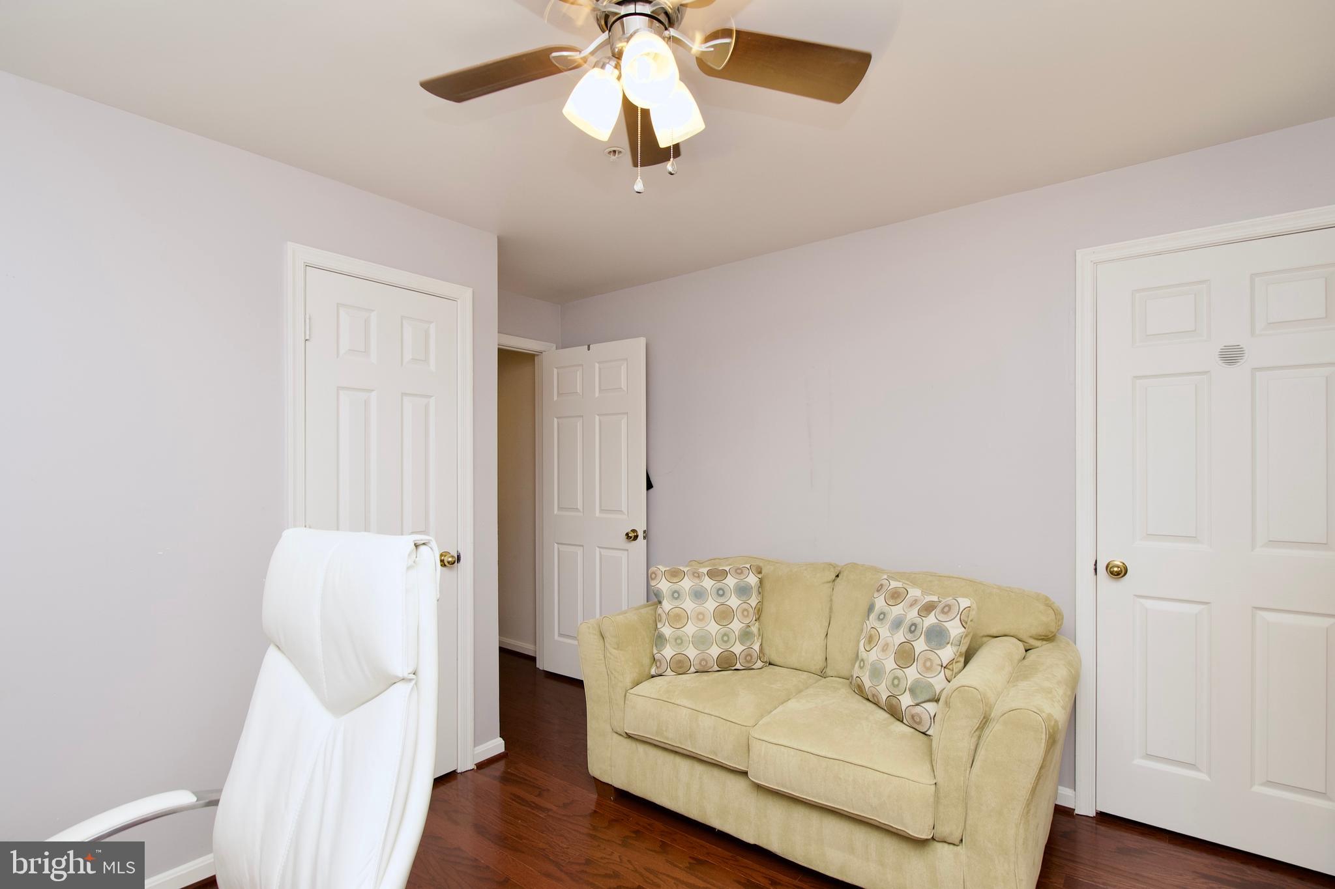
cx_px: 668
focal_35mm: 16
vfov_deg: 73.7
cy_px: 444
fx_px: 593
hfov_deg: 96.7
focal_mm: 11
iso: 320
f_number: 7.1
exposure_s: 1/40
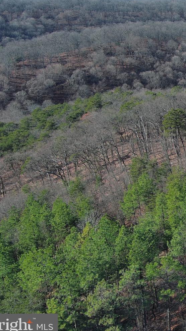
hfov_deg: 16.3
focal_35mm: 63
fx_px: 553
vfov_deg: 33.0
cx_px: 327
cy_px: 109
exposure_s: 1/482
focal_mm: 10.57
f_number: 2.8
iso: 100
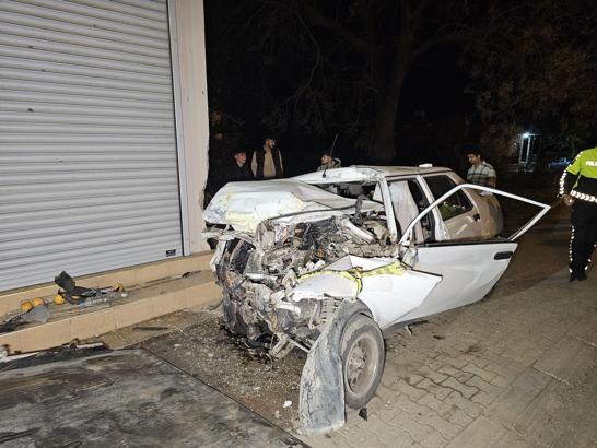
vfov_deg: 58.9
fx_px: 397
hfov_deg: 73.9
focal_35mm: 23
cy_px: 224
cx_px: 298
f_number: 1.7
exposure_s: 1/50
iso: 640
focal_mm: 6.3
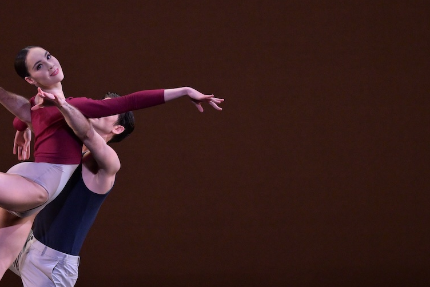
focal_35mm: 658
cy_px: 226
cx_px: 57
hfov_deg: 3.1
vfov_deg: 2.1
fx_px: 7862
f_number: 4
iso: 2500
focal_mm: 330
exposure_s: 1/400
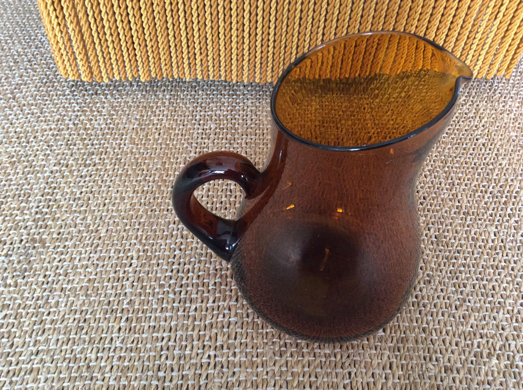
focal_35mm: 32
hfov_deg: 56.9
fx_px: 483
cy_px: 195
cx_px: 262
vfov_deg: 44.1
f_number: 2.4
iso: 160
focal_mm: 3.3
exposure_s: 1/25
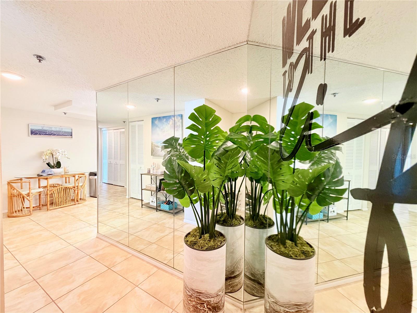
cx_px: 208
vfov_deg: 85.7
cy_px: 156
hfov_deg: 102.1
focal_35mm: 14
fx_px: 169
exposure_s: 1/60
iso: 320
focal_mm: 2.22
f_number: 2.2
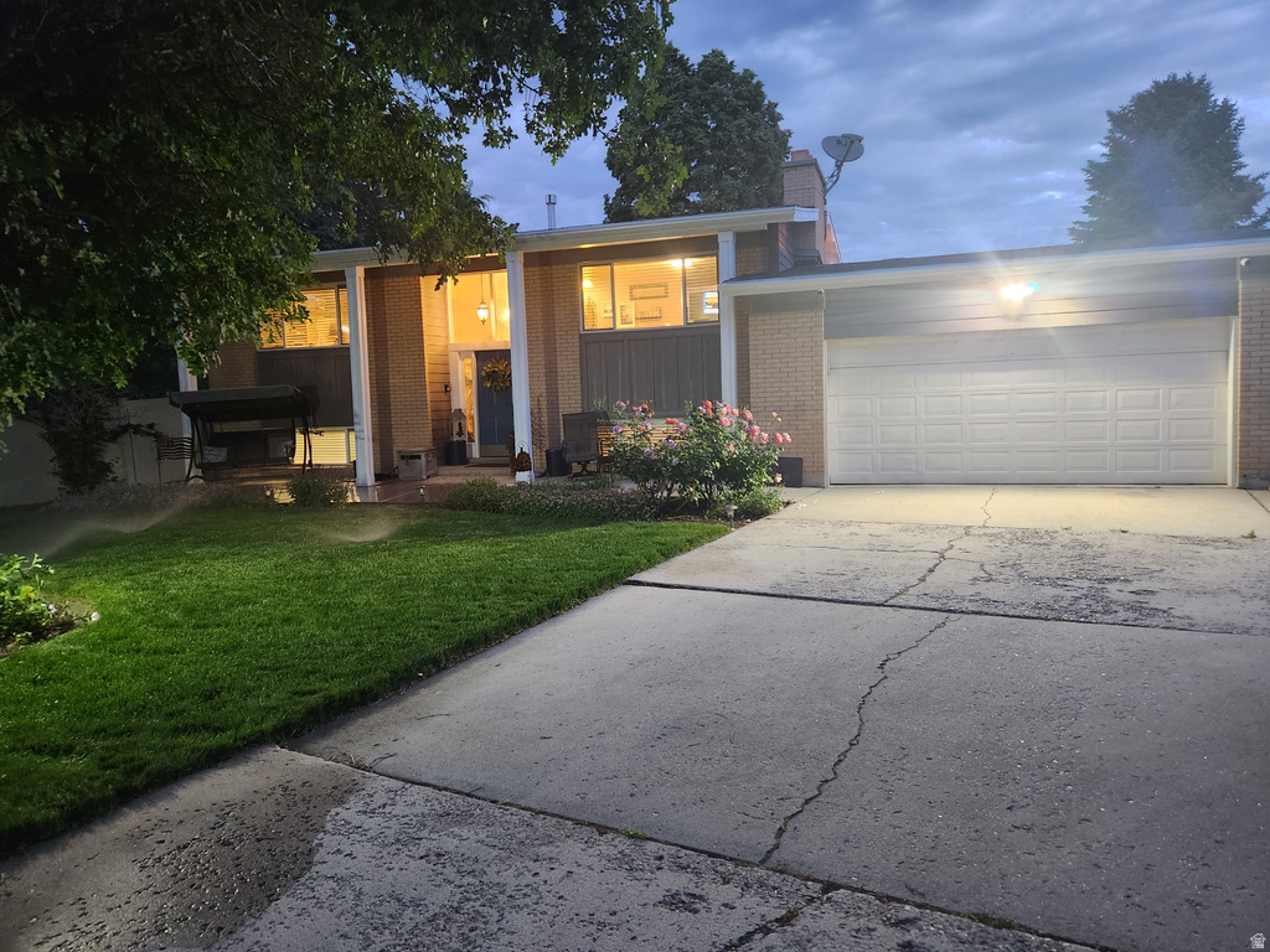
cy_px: 476
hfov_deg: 73.9
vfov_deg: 58.9
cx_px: 635
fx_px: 844
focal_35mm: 23
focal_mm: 5.4
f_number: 1.8
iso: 640
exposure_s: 1/30
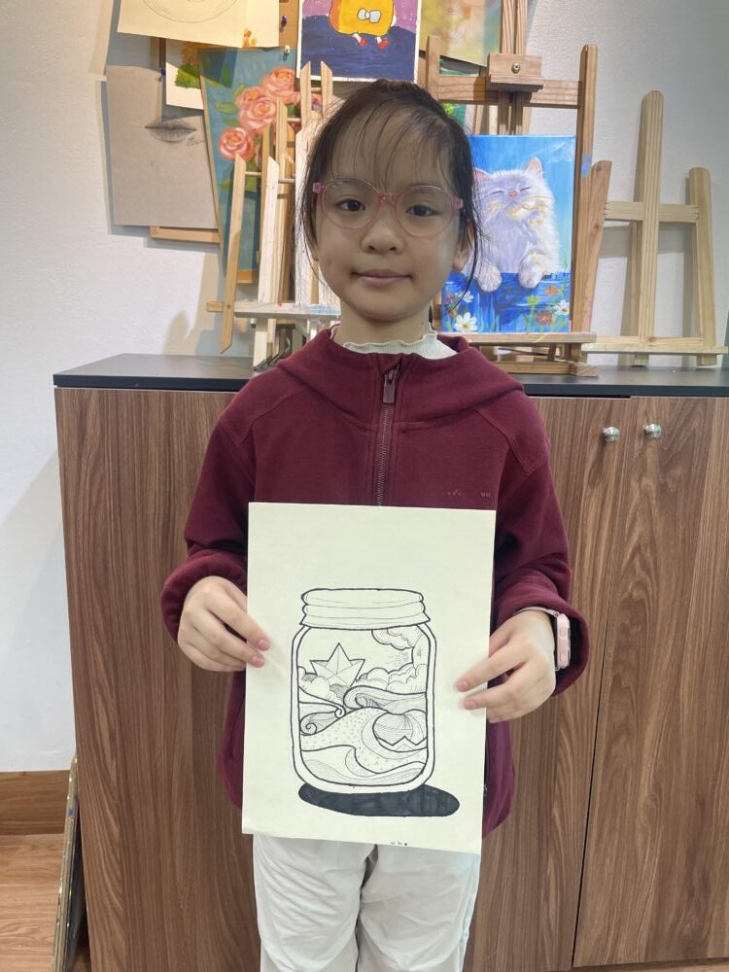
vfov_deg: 67.3
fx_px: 730
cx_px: 364
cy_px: 486
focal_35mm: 26
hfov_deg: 53.1
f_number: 1.6
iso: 100
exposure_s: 1/100
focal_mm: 4.2
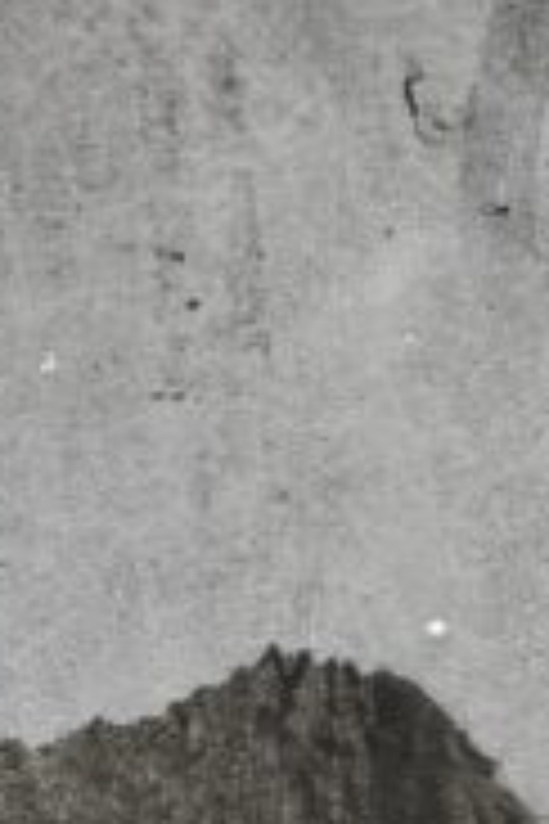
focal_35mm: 140
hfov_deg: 9.8
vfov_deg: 11.6
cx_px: 148
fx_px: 3202
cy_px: -1238
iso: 125
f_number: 1.78
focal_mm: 6.76
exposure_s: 1/204
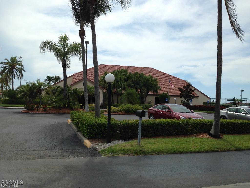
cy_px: 94
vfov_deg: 42.9
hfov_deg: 55.4
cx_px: 125
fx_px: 238
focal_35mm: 33
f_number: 2.4
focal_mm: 4.12
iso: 50
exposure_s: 1/2262
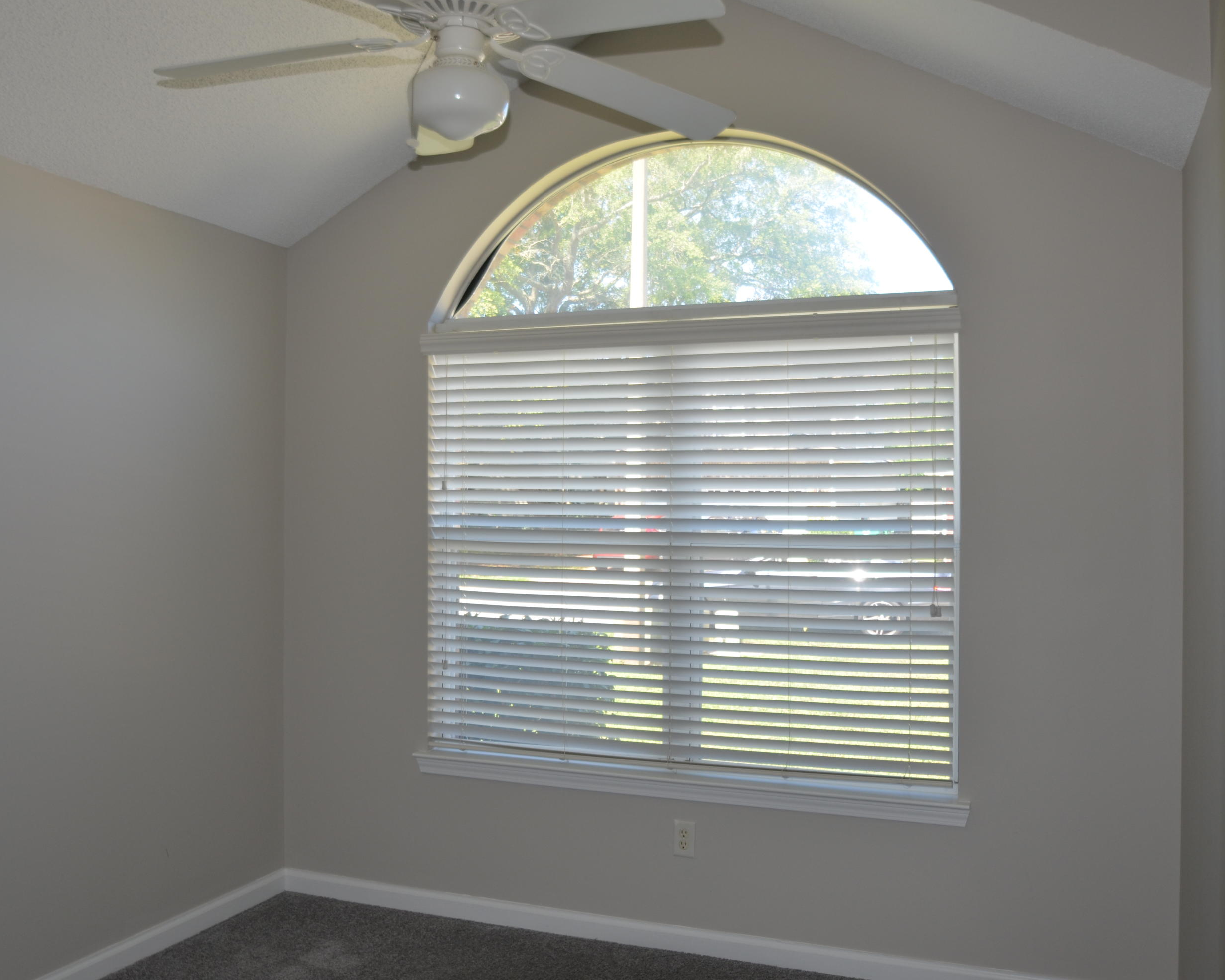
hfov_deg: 54.8
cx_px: 619
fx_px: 1181
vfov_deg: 45.1
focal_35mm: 33
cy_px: 490
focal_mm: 19
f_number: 4.2
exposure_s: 1/160
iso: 200
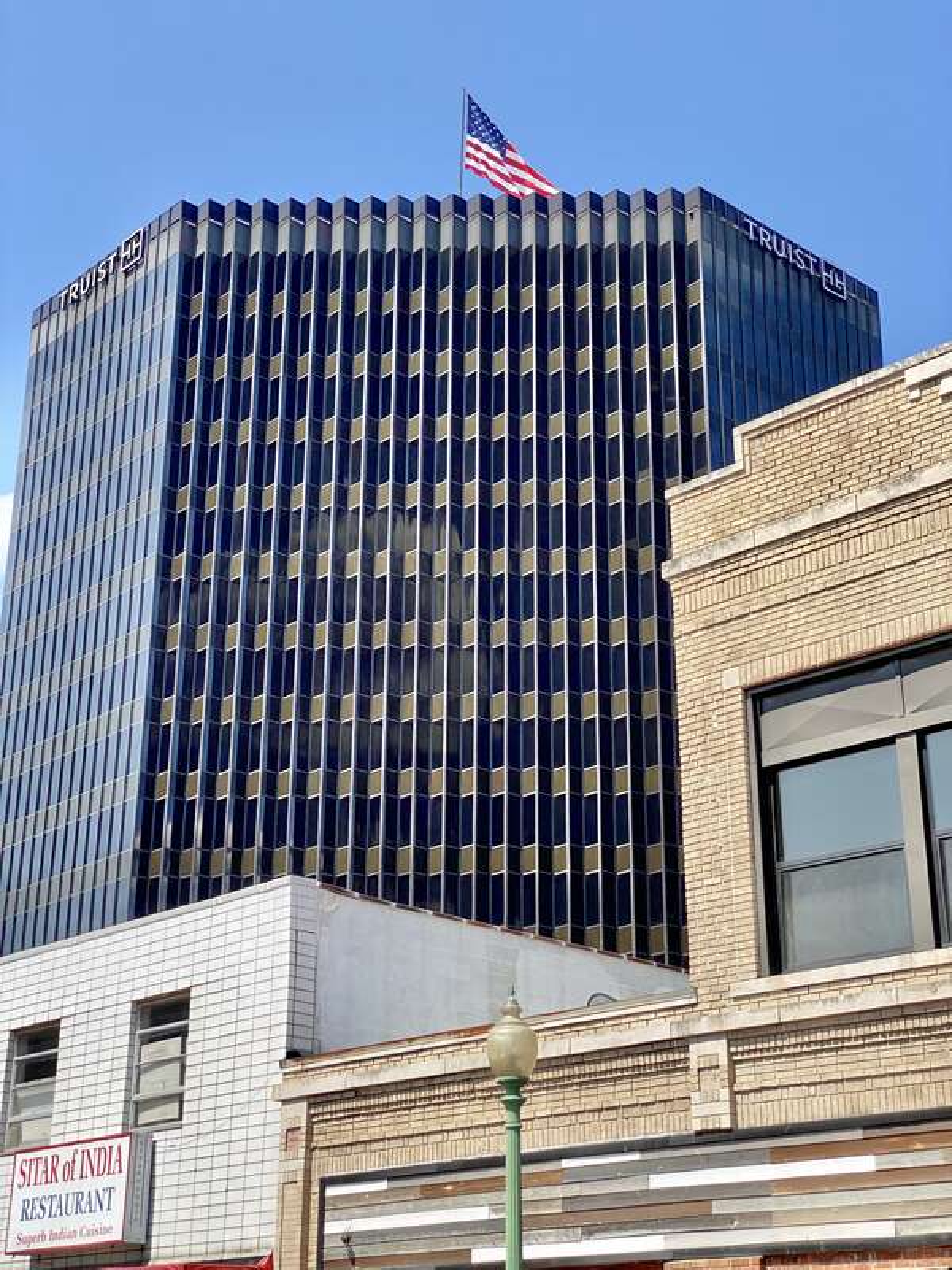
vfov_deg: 36.8
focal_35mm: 52
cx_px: 476
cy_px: 635
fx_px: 1907
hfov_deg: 28.0
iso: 20
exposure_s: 1/1370
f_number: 2
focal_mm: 6
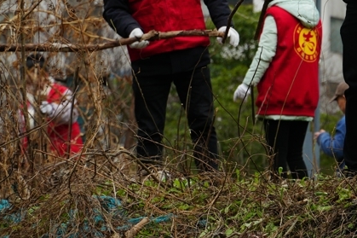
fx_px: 2131
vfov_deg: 6.3
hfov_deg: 9.4
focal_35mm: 215
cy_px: -72
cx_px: 451
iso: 640
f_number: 5
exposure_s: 1/250
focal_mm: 75
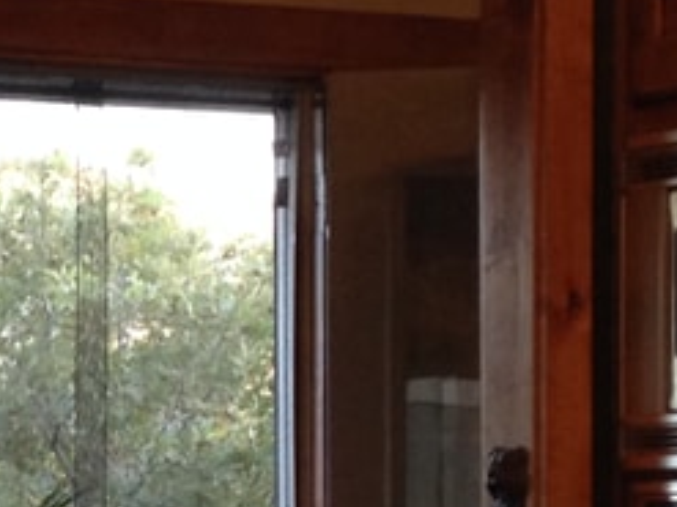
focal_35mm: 178
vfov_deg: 8.3
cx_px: -29
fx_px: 3480
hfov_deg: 11.0
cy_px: 595
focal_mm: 4.12
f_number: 2.4
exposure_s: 1/20
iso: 100
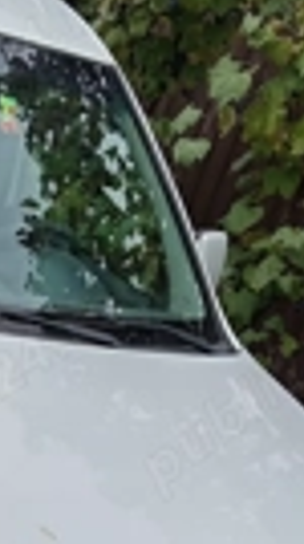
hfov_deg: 13.0
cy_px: 455
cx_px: -154
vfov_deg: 23.8
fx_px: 1266
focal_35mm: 88
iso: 100
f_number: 1.8
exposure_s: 1/133
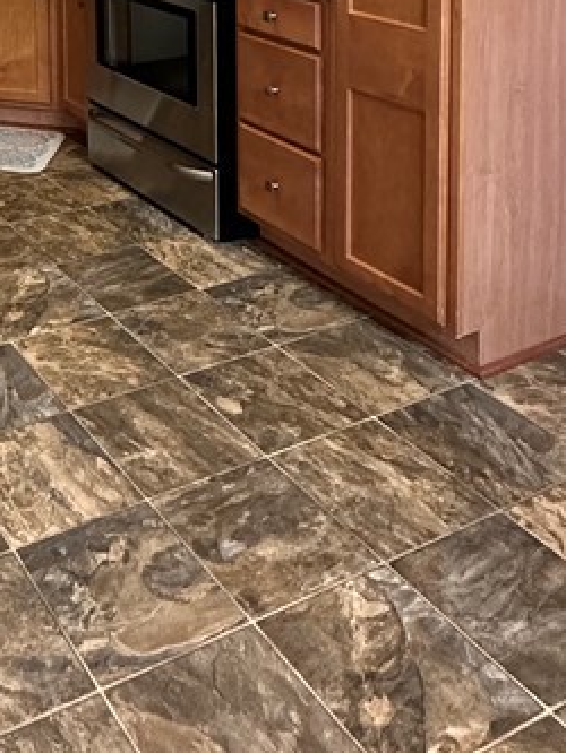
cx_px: -77
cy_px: -115
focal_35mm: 43
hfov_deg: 29.8
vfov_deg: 35.8
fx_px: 937
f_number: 2.2
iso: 320
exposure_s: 1/120
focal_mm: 2.22
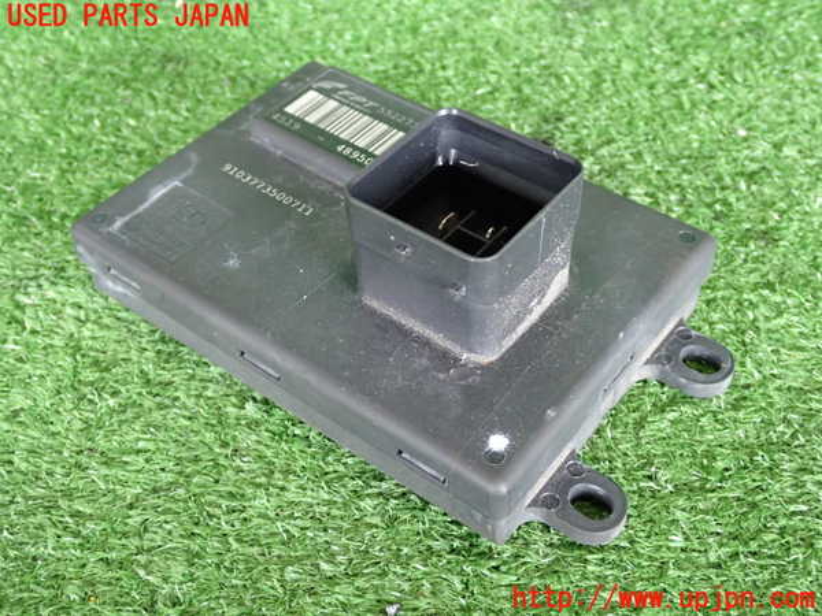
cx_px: 411
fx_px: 1045
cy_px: 308
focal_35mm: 44
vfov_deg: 32.9
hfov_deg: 42.9
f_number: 2.9
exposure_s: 1/40
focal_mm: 7.84
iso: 800
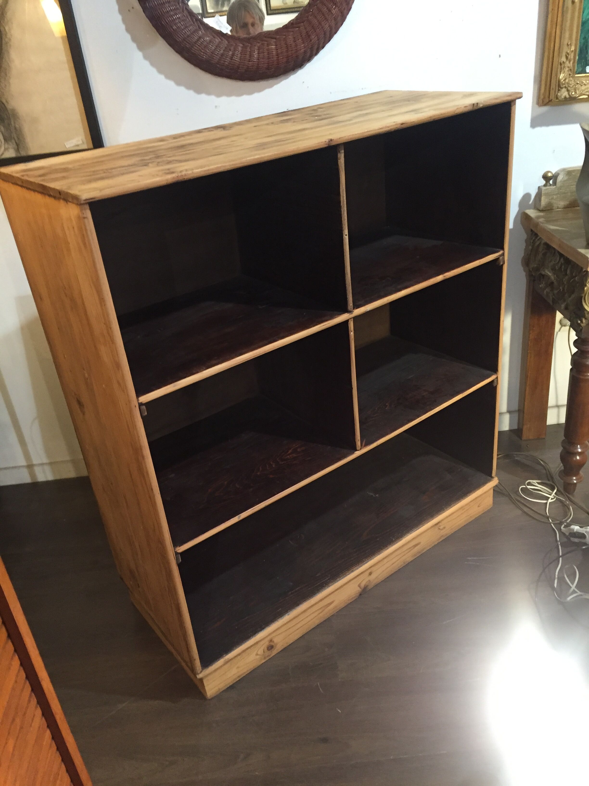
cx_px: 294
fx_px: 658
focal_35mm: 29
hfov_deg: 48.2
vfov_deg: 61.7
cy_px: 393
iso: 250
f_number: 2.2
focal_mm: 4.15
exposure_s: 1/33
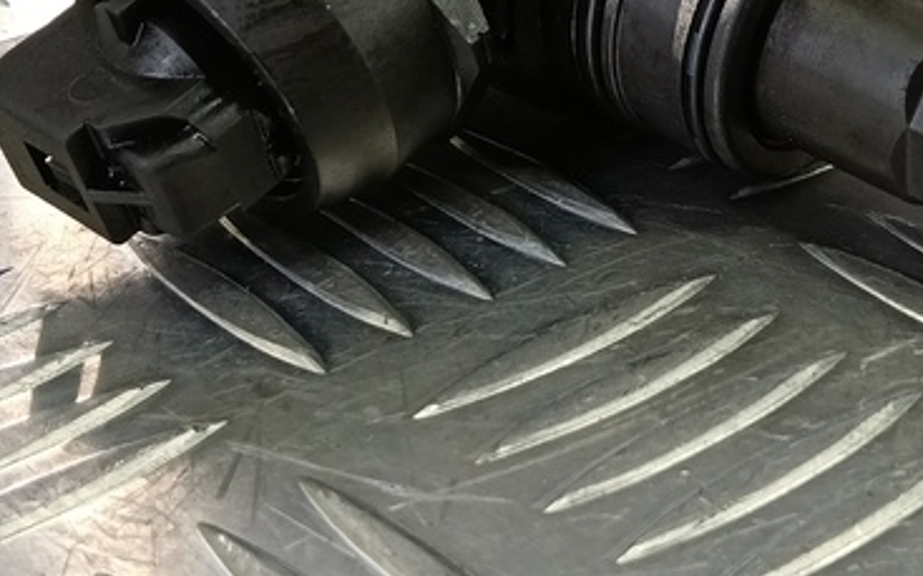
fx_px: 1710
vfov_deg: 18.8
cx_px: 785
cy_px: 48
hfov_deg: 29.3
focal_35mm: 68
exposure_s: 1/50
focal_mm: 4.11
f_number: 1.6
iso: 147
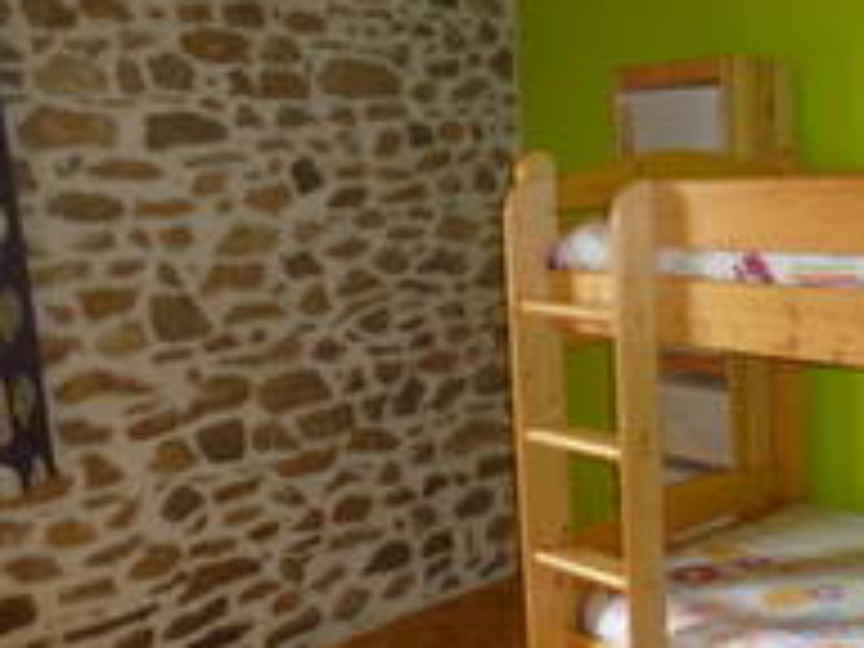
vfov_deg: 32.1
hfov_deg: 39.8
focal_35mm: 45
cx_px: 729
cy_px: 374
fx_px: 1123
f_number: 3.3
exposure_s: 1/4
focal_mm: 4.3
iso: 200
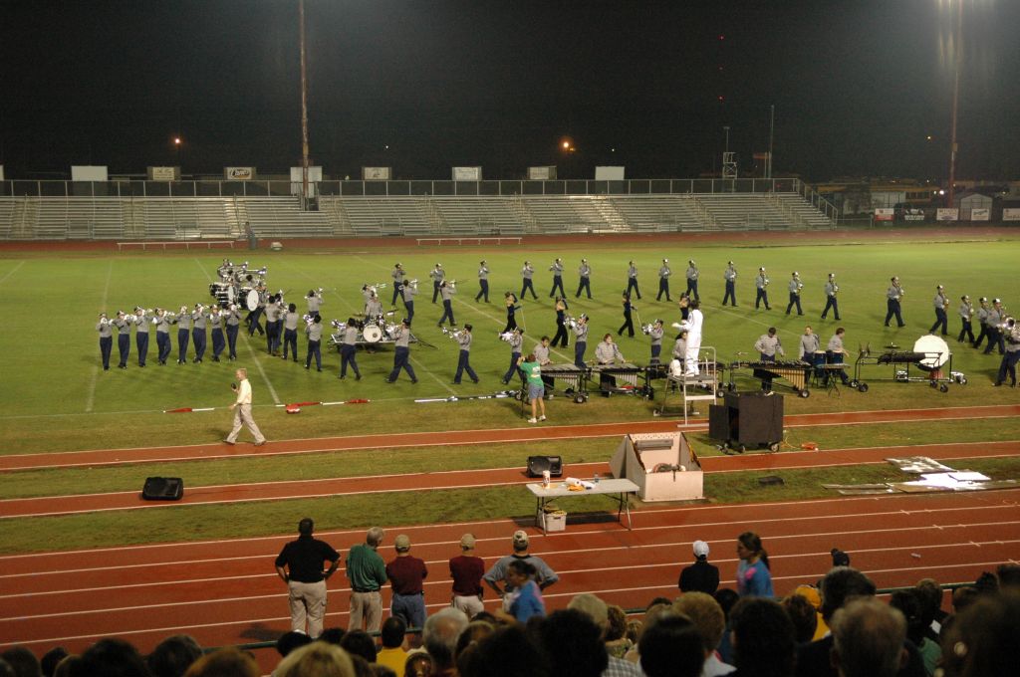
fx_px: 1358
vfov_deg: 28.0
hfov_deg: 41.2
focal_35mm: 48
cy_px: 338
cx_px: 510
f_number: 2.8
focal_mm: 32
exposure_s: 1/60
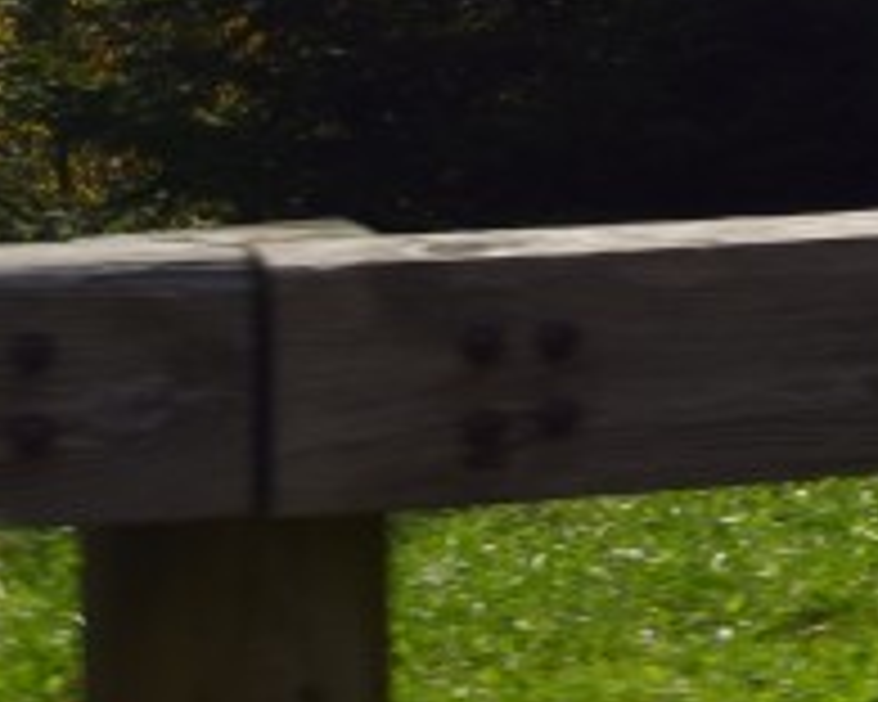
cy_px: -666
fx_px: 3456
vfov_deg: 10.7
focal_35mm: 133
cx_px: 644
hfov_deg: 14.4
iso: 200
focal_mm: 18
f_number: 11
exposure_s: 1/500
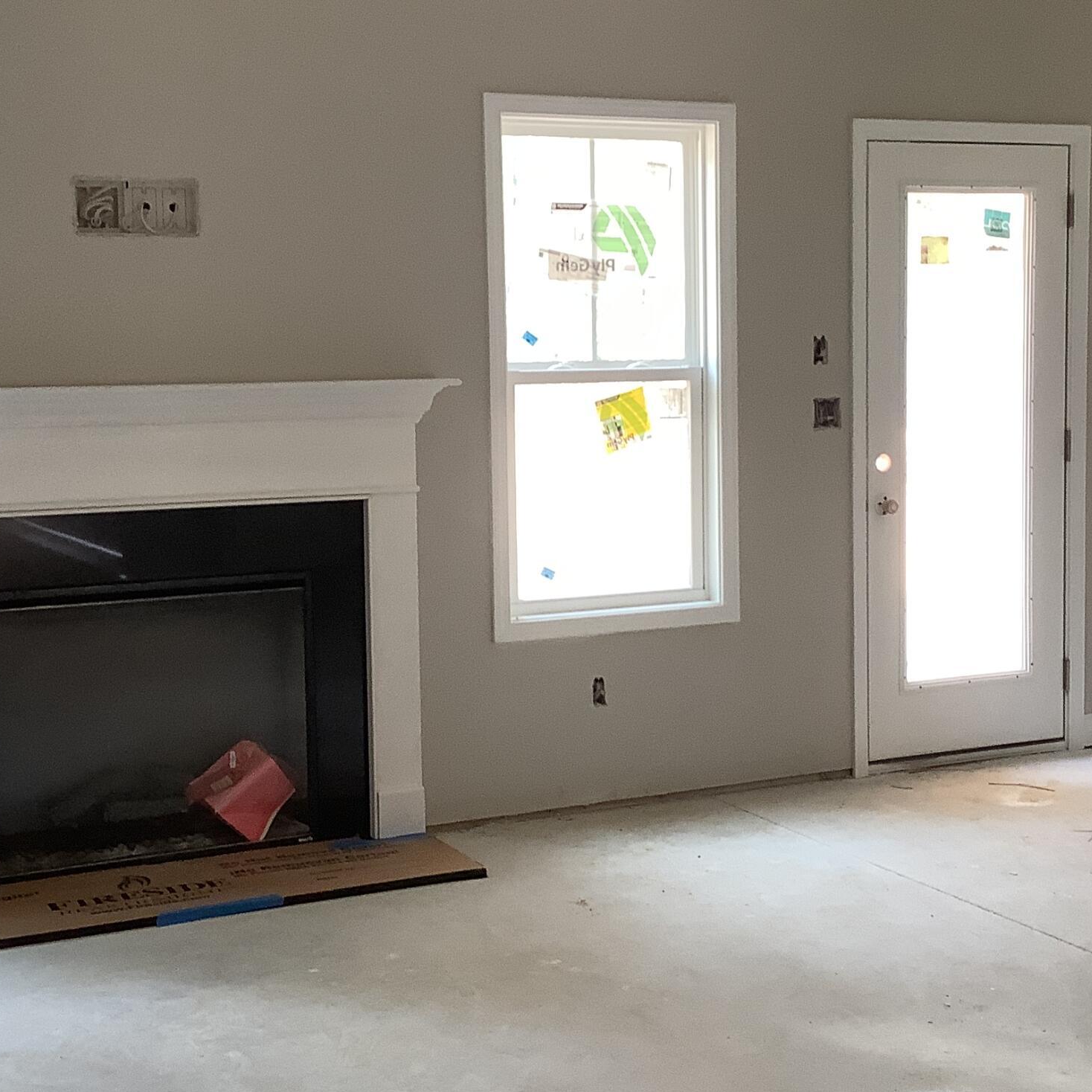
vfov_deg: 30.6
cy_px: 516
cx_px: 558
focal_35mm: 56
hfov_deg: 30.6
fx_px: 1999
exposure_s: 1/50
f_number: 2.4
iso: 80
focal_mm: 3.3
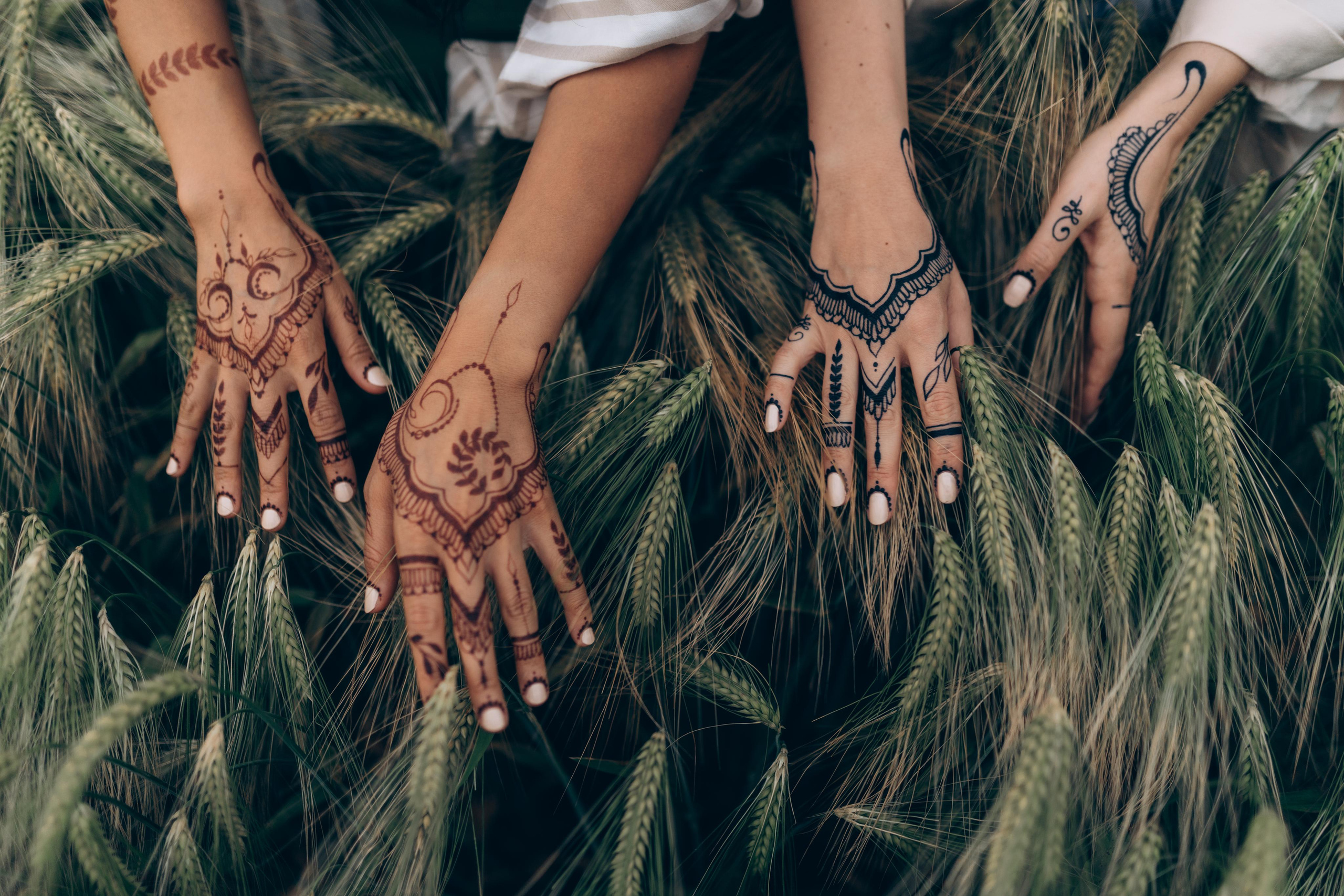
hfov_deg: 54.4
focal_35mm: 35
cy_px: 448
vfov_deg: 37.9
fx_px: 1307
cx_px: 672
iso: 320
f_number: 1.4
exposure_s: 1/400
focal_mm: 35
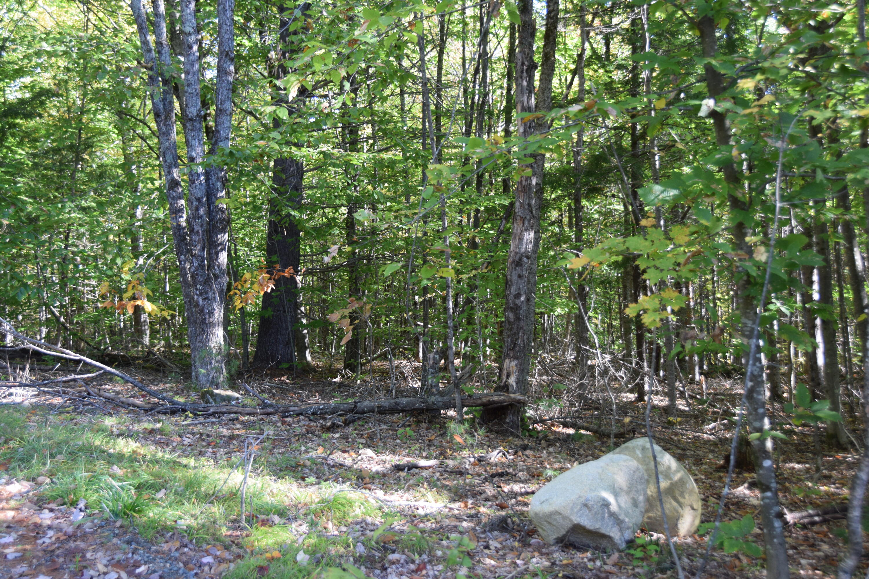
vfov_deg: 28.1
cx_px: 434
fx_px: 1159
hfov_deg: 41.1
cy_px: 290
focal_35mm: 48
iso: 400
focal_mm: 32
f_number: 5
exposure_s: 1/100
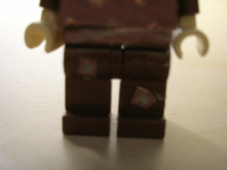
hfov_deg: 49.0
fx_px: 249
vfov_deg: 37.7
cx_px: 114
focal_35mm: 38
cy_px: 85
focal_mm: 6.4
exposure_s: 1/8.4
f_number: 3
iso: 50
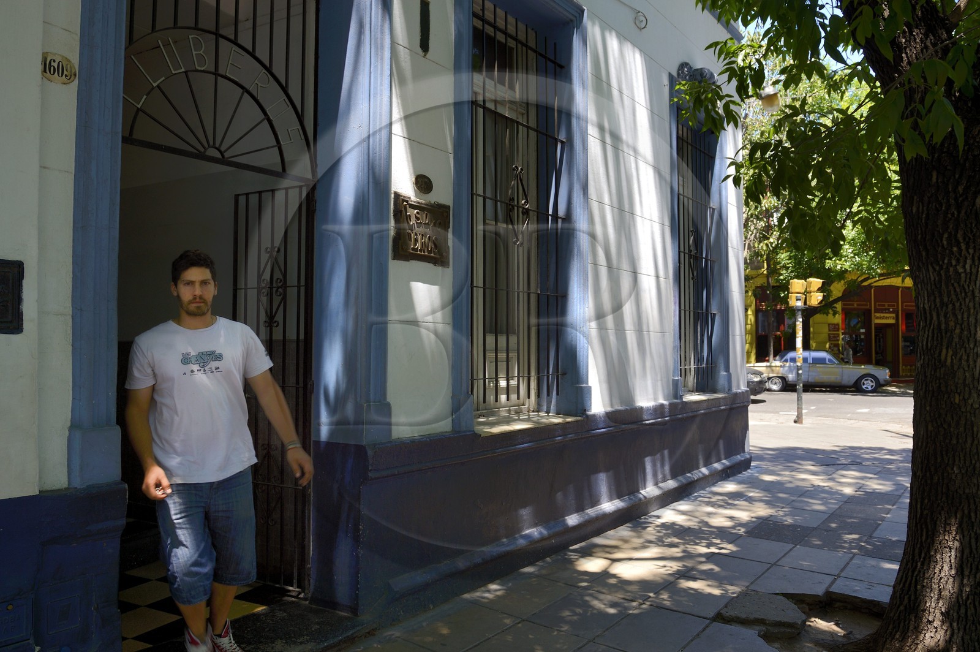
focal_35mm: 27
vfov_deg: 47.9
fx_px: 734
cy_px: 326
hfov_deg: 67.4
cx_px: 490
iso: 200
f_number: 8
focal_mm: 27
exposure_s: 1/80
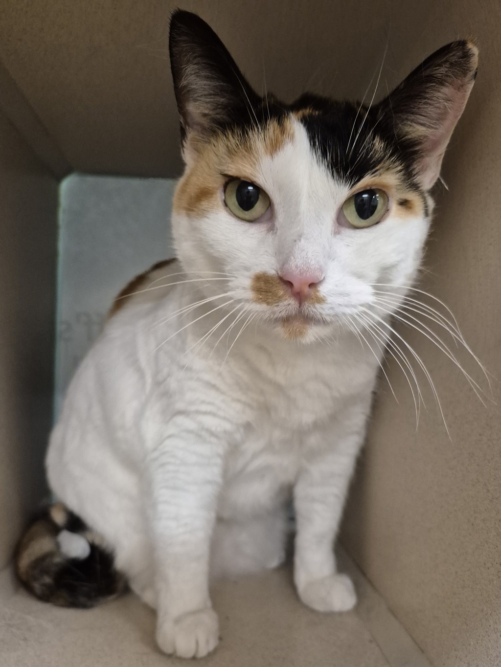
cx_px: 250
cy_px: 334
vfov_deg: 73.9
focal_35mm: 23
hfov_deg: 58.9
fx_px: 444
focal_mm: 5.4
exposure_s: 1/120
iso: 800
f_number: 1.8
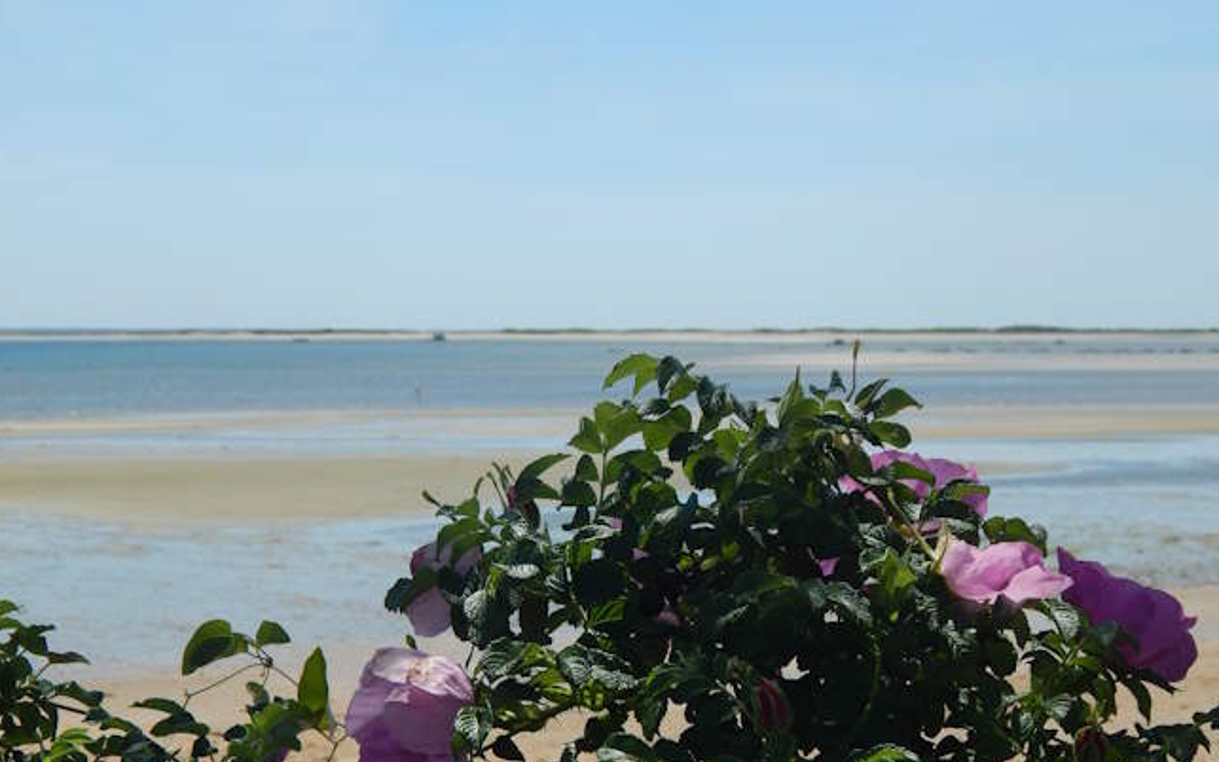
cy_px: 461
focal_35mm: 74
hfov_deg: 27.8
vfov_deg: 17.6
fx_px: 2459
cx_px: 607
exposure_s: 1/400
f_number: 8.2
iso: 125
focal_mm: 12.3
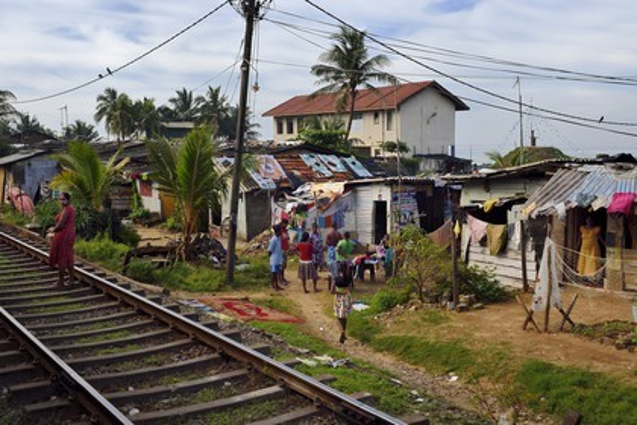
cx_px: 318
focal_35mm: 38
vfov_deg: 35.1
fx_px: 672
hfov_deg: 50.7
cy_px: 212
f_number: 10
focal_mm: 38
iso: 400
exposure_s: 1/640
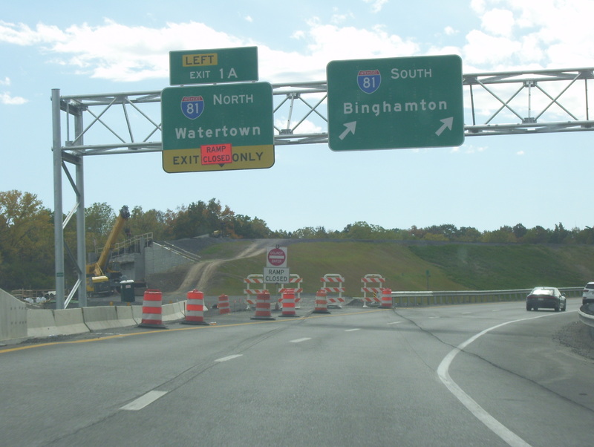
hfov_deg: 18.2
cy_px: 224
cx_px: 297
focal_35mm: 108
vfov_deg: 13.7
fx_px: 1855
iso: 80
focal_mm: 18
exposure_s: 1/250
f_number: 8
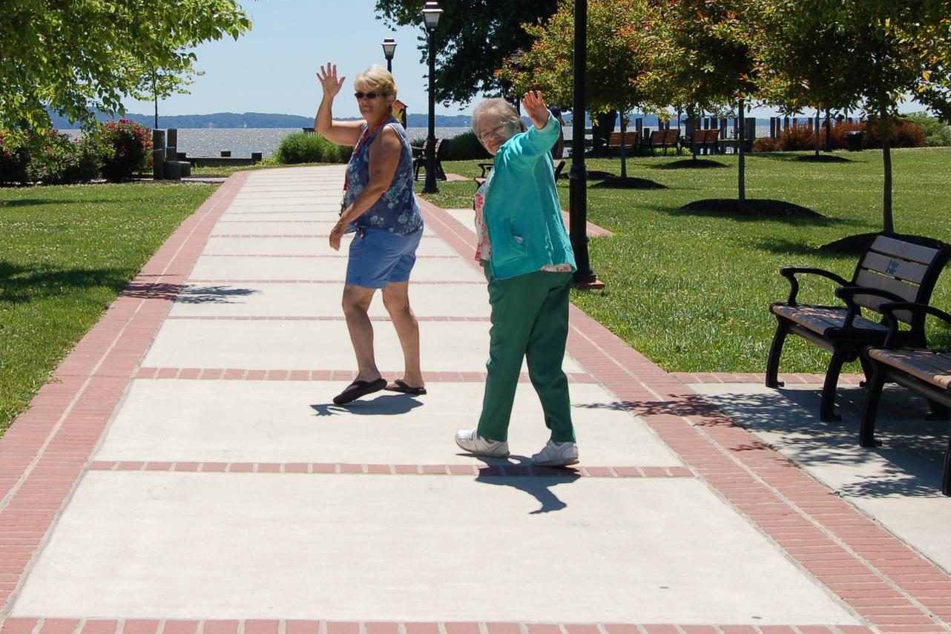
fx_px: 2214
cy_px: 168
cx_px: 415
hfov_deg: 24.2
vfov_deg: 16.2
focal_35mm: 84
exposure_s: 1/400
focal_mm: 35
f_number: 10
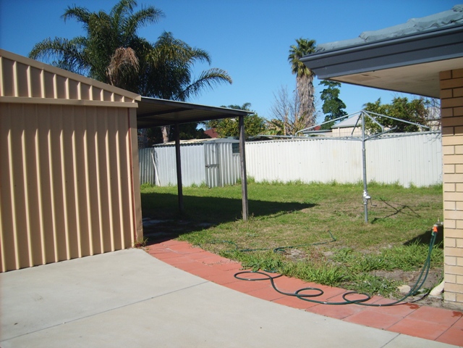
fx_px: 468
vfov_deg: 40.7
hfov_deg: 52.6
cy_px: 174
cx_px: 232
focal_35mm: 35
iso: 50
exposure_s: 1/250
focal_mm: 5.8
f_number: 7.1
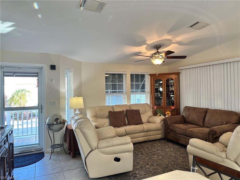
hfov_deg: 71.6
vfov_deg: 56.8
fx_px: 166
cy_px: 90
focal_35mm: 24
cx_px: 120
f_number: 1.78
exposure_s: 1/120
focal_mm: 6.86
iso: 125
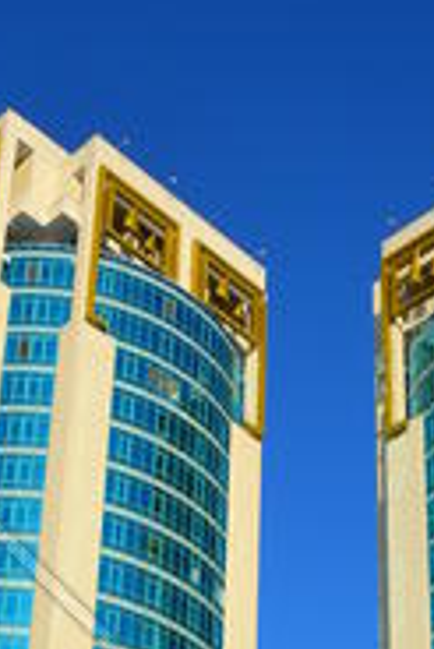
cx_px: 295
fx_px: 1534
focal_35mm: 85
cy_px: 829
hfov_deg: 16.1
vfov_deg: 21.7
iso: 100
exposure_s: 1/160
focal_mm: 18
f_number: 11
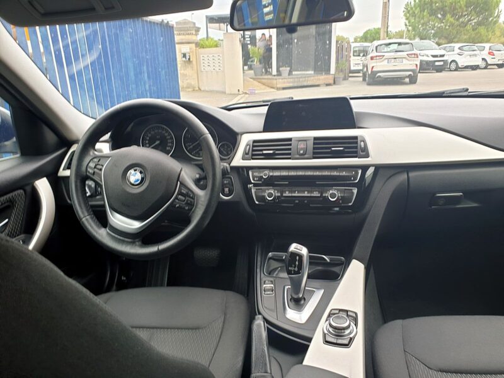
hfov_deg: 67.3
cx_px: 252
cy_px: 189
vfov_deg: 53.1
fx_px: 379
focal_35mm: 26
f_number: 2.4
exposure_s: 1/71
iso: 50
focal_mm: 4.3
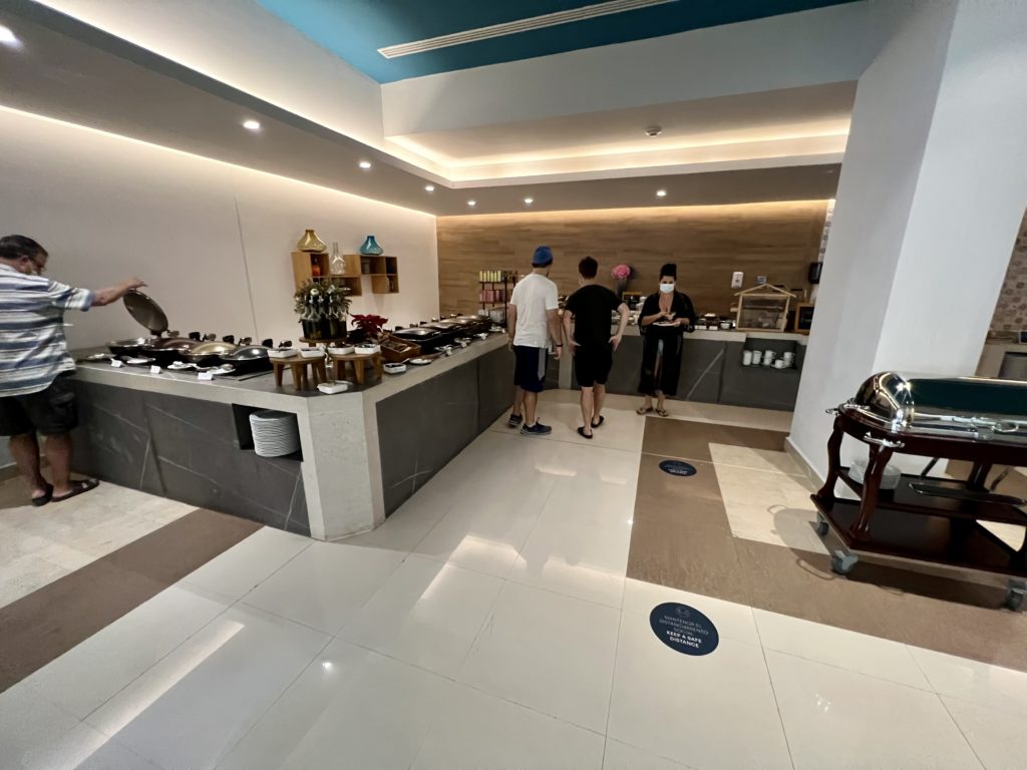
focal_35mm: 13
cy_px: 385
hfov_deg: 106.2
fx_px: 386
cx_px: 514
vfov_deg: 89.9
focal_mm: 1.57
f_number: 1.8
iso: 800
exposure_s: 1/40
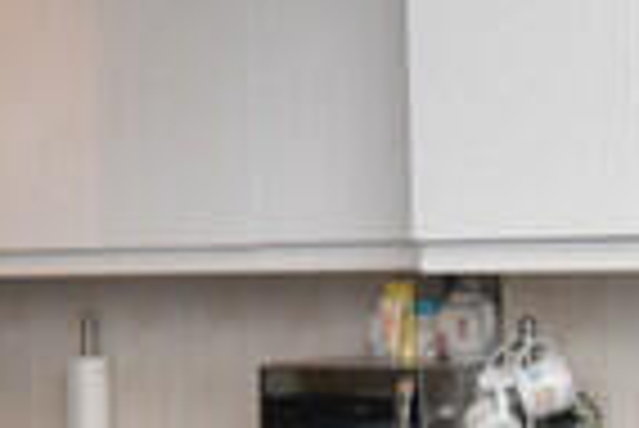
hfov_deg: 18.9
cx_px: 356
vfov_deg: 12.6
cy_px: 56
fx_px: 1919
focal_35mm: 108
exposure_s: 1/200
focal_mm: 10
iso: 560
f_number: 5
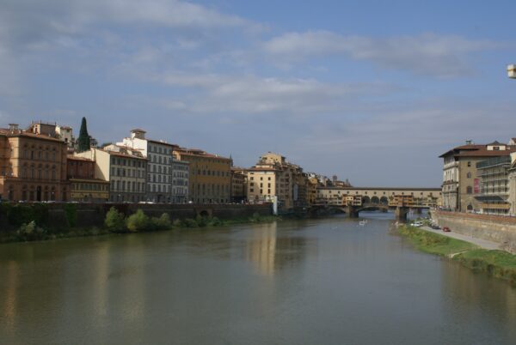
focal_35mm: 42
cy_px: 172
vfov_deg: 32.0
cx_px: 258
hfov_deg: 46.3
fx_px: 603
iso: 100
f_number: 11
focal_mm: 28
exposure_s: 1/200
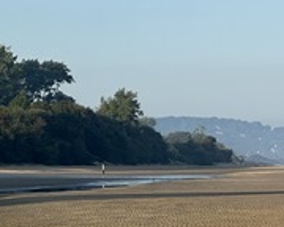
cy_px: 202
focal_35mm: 250
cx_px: 432
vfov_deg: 6.2
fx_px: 2101
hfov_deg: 7.6
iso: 32
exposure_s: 1/338
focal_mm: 9
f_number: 2.8
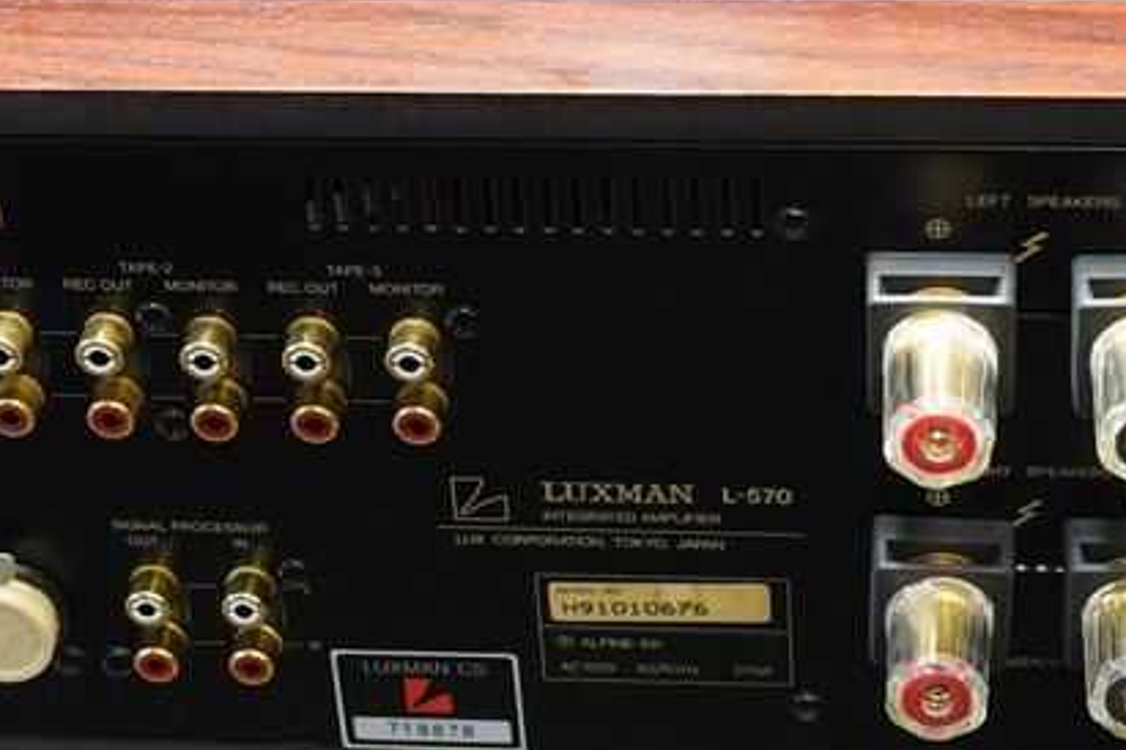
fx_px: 3284
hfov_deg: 19.5
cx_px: 589
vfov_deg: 13.0
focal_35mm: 105
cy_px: 163
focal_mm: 36
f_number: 8
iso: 8000
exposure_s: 1/80
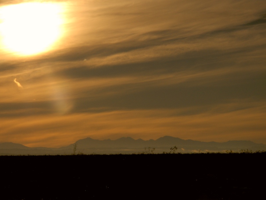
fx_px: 1460
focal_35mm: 190
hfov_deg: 10.4
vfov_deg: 7.8
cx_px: 133
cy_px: 100
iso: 50
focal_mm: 31.4
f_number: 8.4
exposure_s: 1/1054
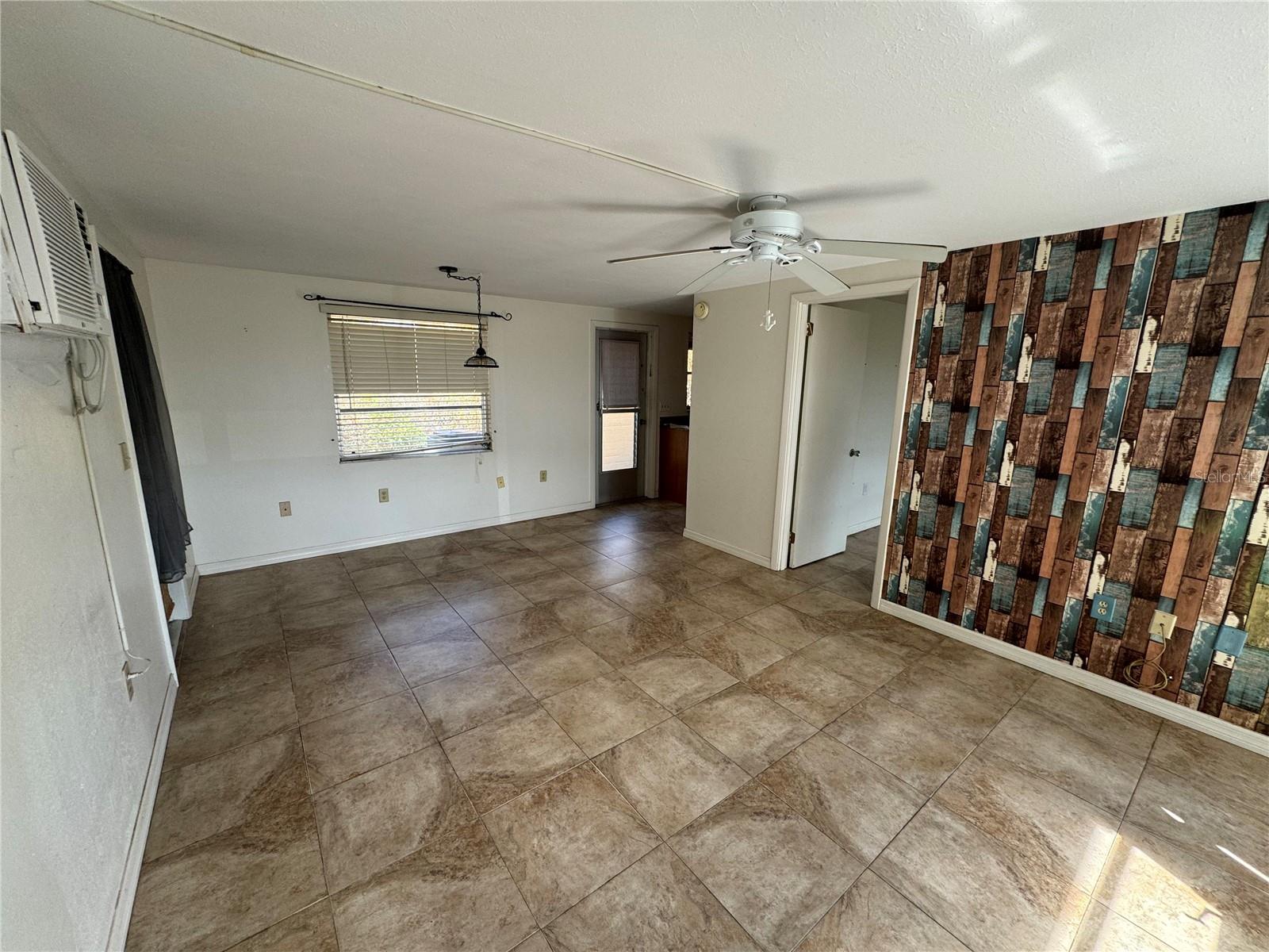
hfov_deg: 102.1
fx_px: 513
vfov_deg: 85.7
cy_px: 476
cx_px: 634
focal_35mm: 14
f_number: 2.2
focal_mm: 2.22
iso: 80
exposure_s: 1/99
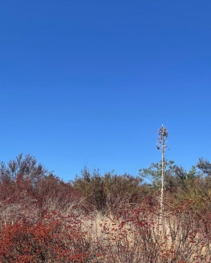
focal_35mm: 55
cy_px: 217
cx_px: -63
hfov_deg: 24.2
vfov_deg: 33.0
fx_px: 429
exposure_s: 1/3559
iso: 32
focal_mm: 5.1
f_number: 1.6
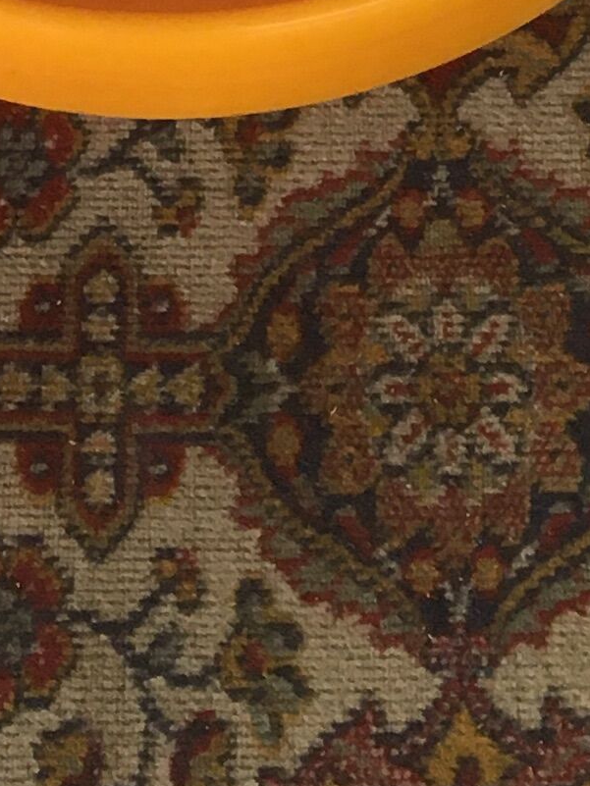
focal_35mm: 146
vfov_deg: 11.3
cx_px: 333
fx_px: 3317
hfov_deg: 10.2
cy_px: -1091
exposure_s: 1/33
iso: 100
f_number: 2.2
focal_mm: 4.15
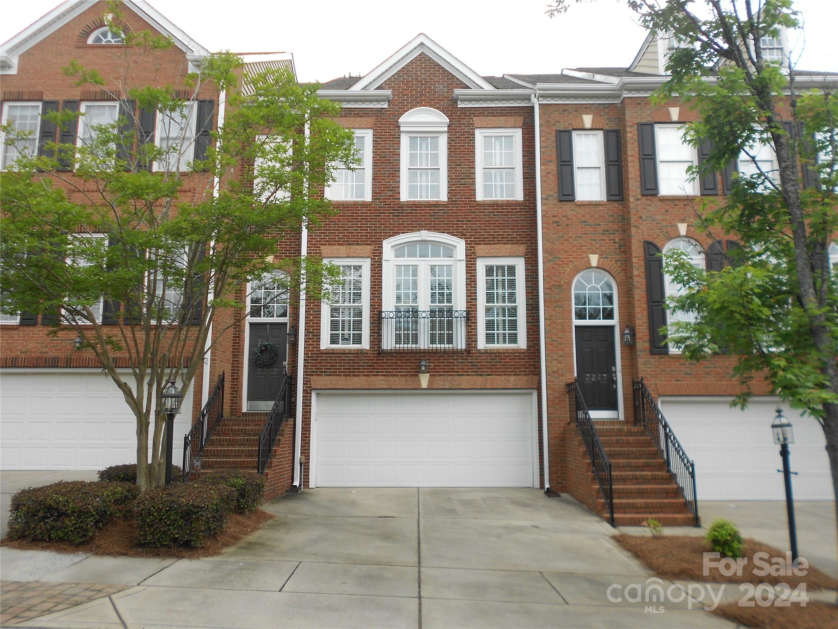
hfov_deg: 67.3
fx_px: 629
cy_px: 314
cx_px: 419
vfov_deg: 53.1
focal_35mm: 26
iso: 80
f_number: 3.2
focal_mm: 4.6
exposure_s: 1/125
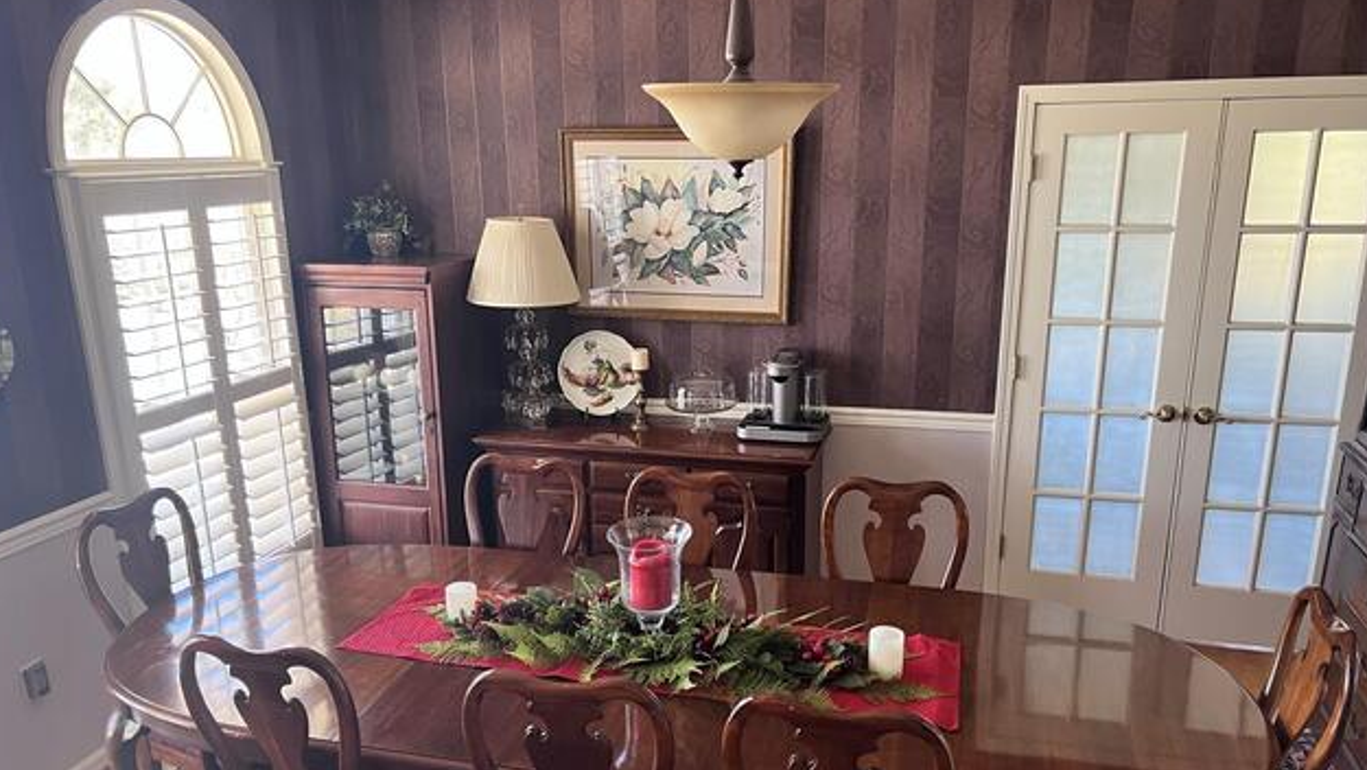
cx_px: 676
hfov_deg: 66.0
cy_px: 459
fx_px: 1051
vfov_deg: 40.1
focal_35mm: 29
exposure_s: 1/60
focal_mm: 5.7
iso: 160
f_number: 1.5
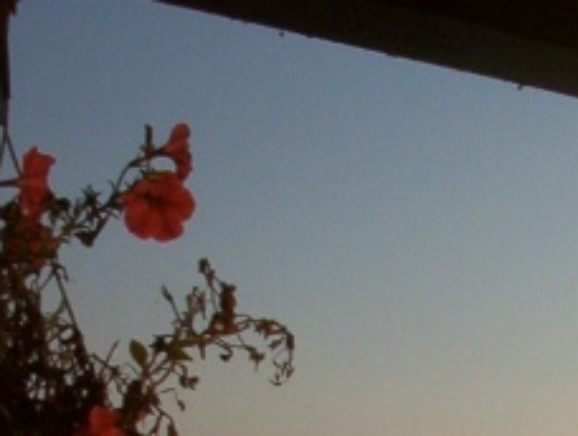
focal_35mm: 137
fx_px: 2292
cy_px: 747
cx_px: 918
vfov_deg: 10.3
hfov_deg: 13.4
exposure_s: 1/556
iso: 100
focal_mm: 6
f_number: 8
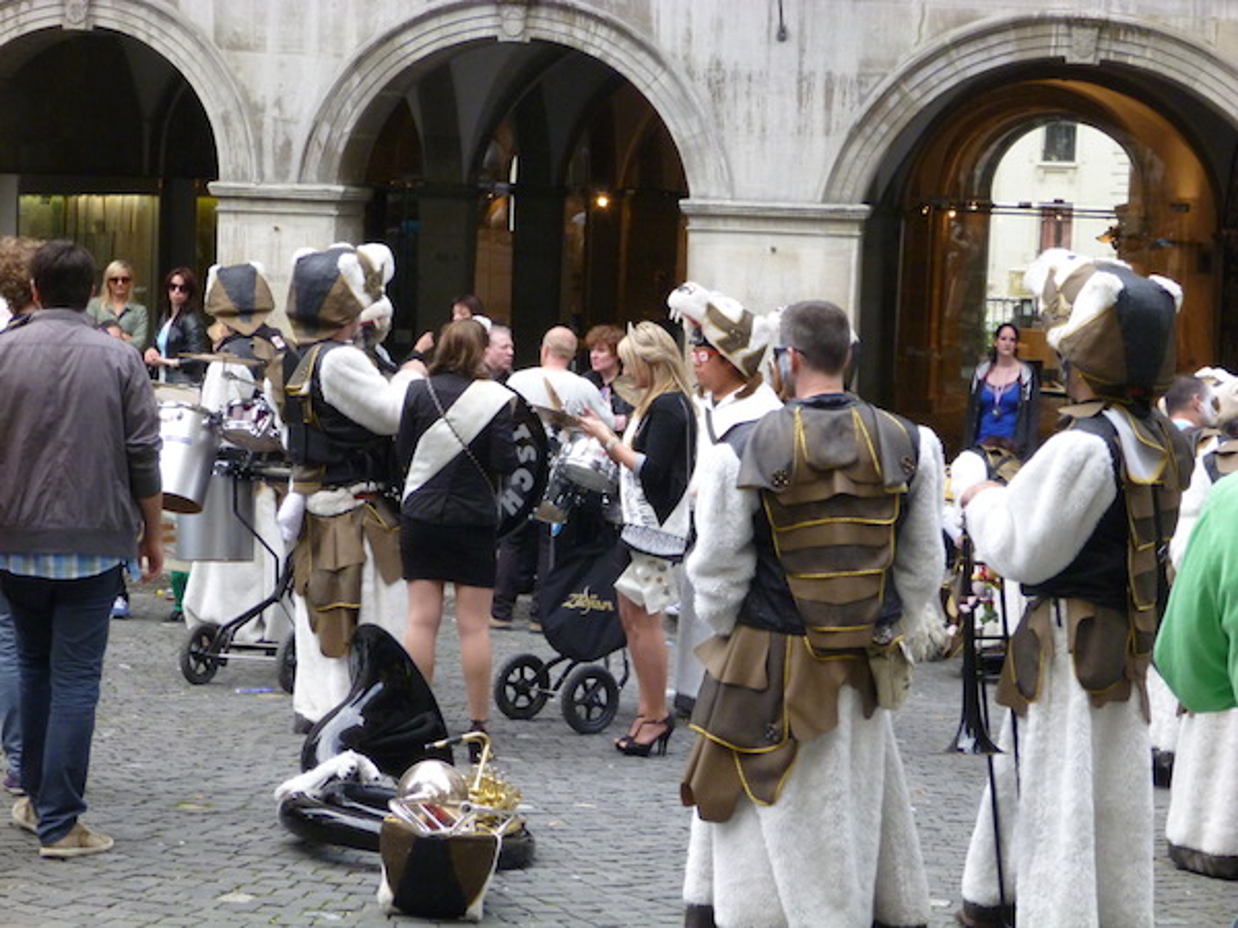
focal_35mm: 80
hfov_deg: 24.4
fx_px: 2861
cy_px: 464
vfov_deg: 18.4
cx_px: 619
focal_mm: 14.3
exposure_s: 1/60
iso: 400
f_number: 5.6
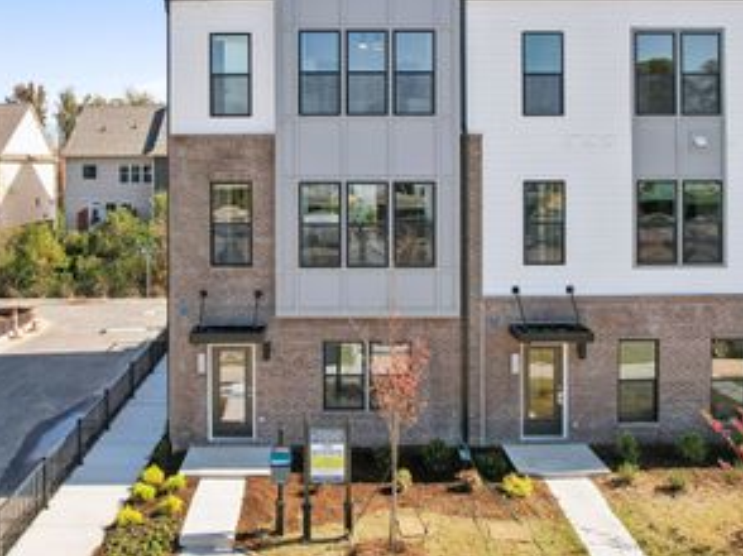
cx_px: 334
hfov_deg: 51.3
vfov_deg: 39.0
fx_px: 772
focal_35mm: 36
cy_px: 171
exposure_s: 1/180
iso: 130
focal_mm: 8.4
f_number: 2.8
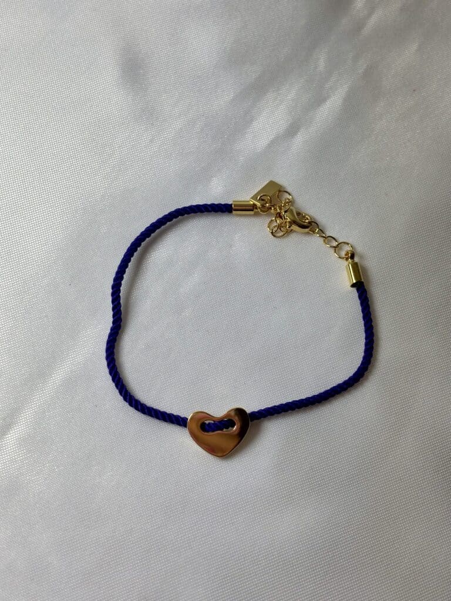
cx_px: 226
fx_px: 903
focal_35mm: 52
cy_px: 300
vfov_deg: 36.8
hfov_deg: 28.0
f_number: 1.6
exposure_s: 1/894
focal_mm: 5.96
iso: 32
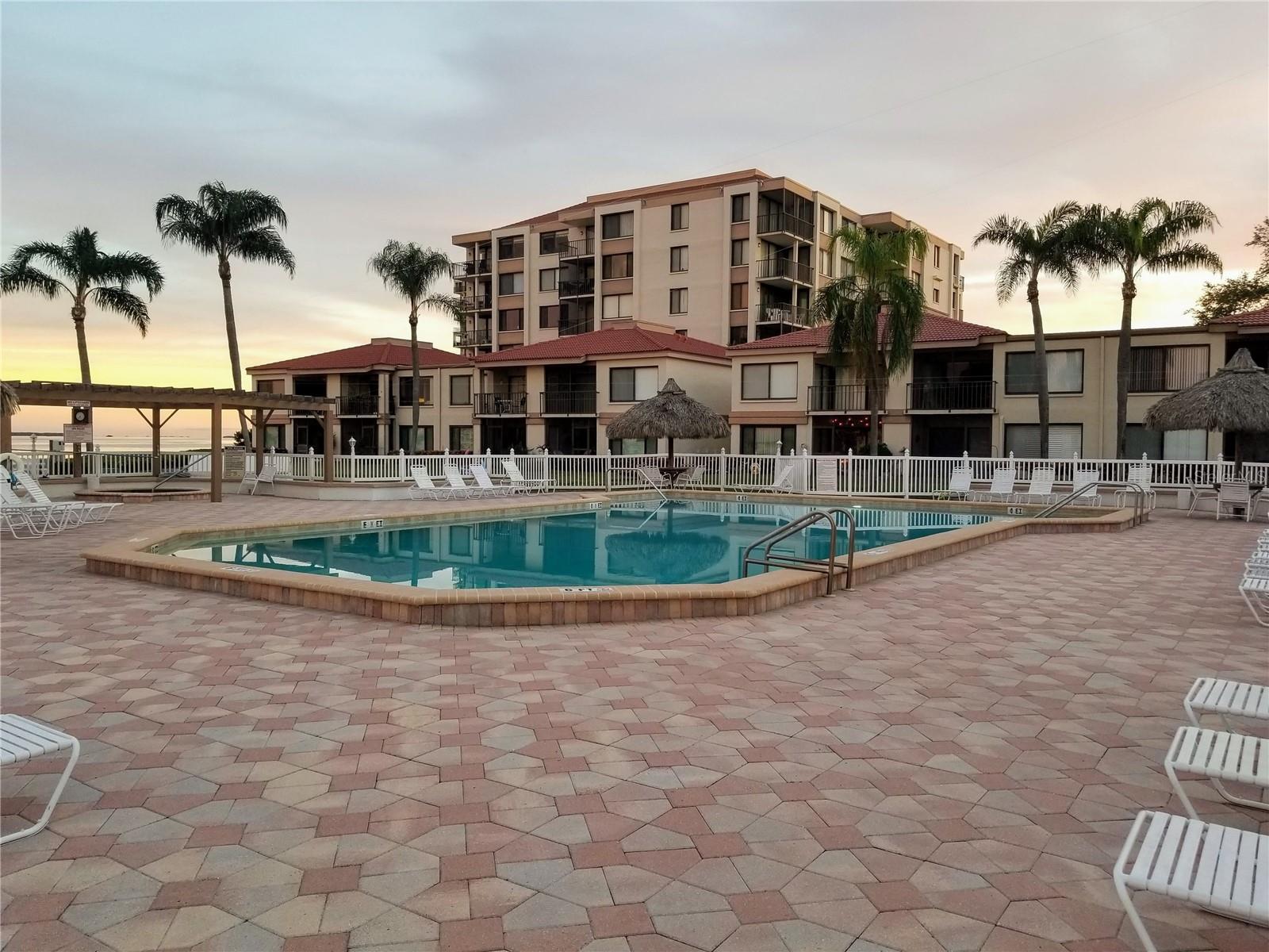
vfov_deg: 53.1
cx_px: 634
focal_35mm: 26
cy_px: 476
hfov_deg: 67.3
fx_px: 953
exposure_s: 1/60
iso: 100
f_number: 1.7
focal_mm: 4.25
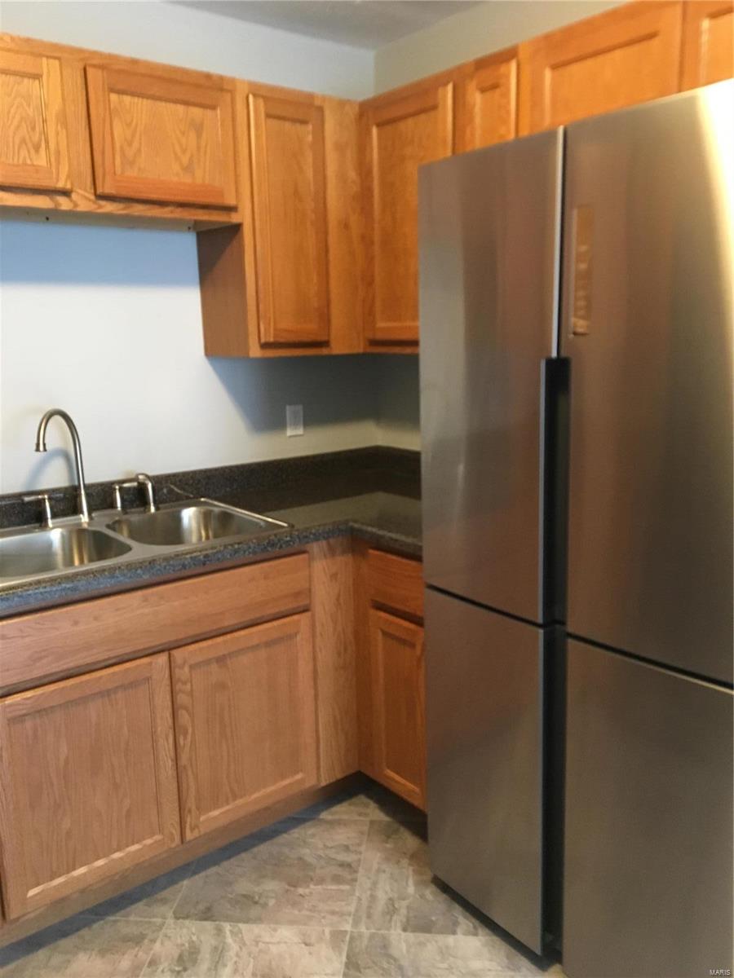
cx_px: 367
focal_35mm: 29
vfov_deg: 61.7
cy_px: 489
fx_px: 820
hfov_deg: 48.2
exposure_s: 1/24
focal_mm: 4.15
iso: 200
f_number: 2.2
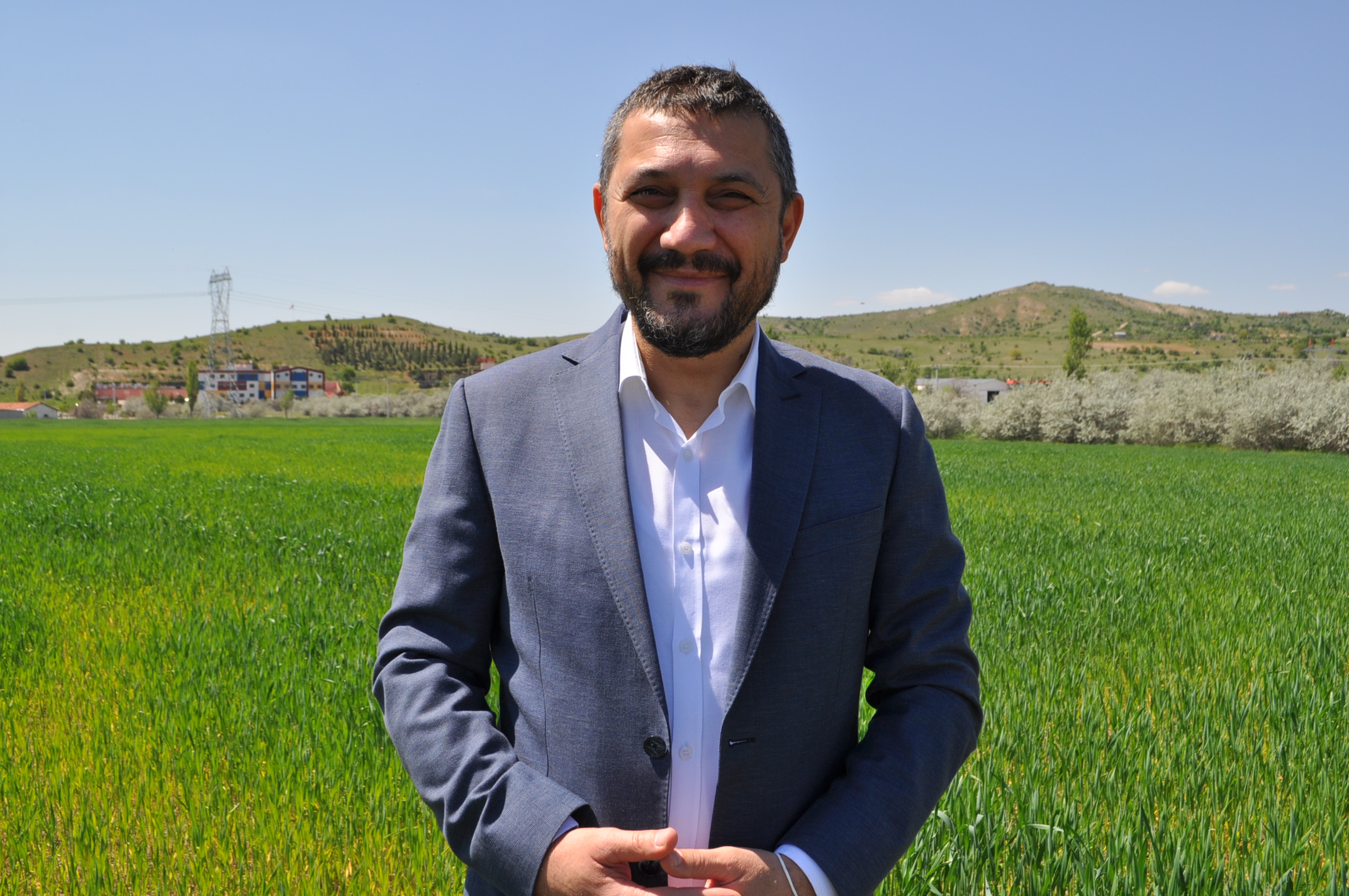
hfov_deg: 53.2
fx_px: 1347
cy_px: 448
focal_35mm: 36
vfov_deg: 36.8
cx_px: 674
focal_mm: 24
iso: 200
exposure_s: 1/320
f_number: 9
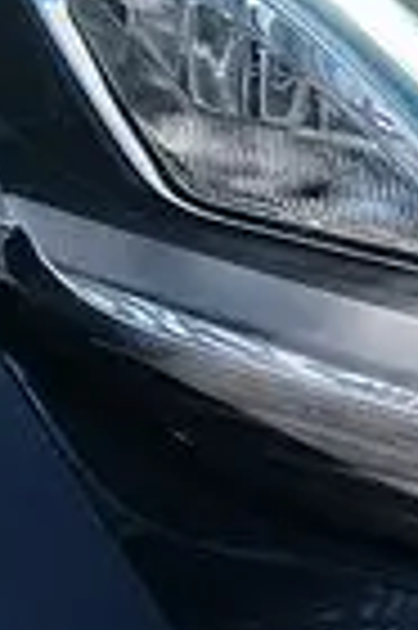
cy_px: 569
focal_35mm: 348
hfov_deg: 3.8
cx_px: 1198
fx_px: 6076
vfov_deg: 5.9
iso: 320
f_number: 5.6
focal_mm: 28.9
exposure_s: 1/500
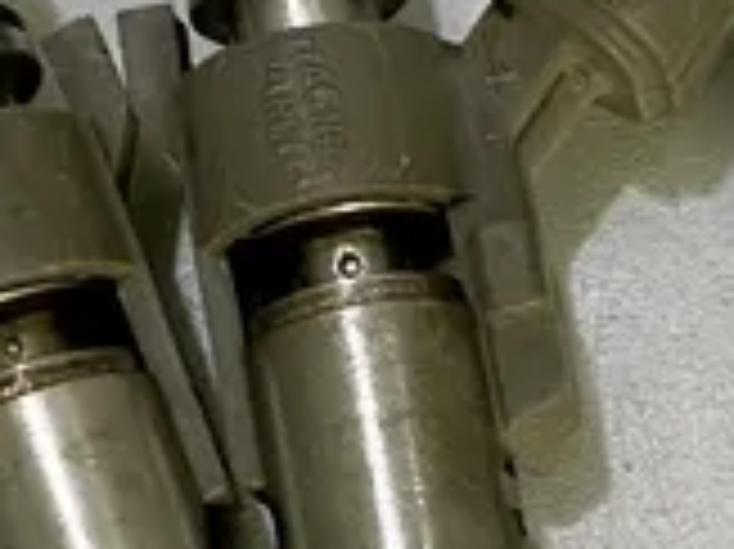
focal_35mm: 102
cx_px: 757
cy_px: 220
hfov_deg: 18.7
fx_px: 2161
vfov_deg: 14.5
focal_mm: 4.25
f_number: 1.8
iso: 160
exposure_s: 1/50
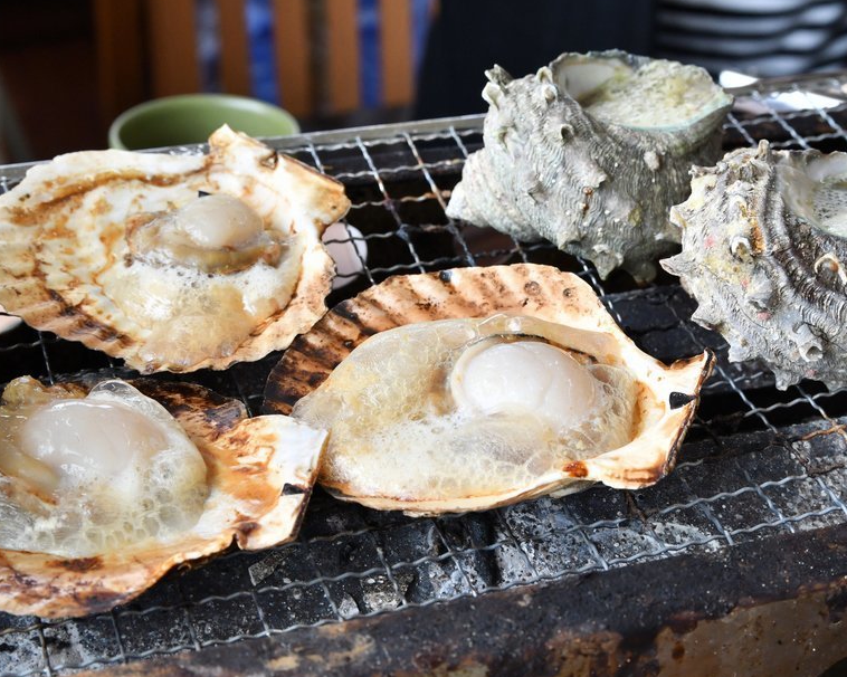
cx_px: 489
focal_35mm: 82
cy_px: 352
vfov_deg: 18.7
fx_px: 2055
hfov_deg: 23.3
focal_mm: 46
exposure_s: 1/80
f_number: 10
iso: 900
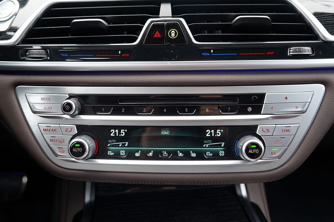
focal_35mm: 31
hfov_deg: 60.3
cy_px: 111
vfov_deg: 42.3
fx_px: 288
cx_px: 167
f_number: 3.5
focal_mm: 31
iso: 640
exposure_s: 1/60
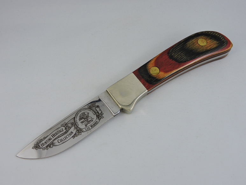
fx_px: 284
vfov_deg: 36.0
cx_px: 123
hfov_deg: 46.8
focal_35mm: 40
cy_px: 92
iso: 100
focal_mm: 7.2
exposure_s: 1/60
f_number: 3.8
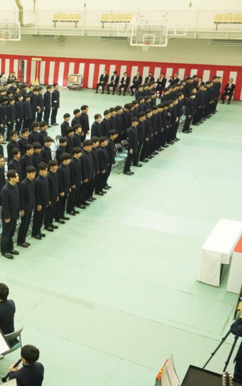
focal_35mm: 50
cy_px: 193
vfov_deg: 40.4
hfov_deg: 23.5
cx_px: -54
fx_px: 525
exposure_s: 1/60
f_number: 9
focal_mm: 21
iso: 6400
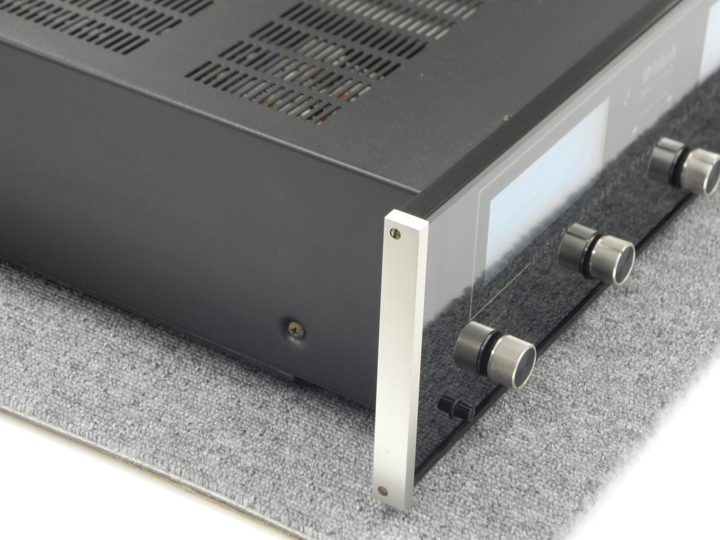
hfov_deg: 18.7
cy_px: 270
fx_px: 2184
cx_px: 360
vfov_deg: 14.1
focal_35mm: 105
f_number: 4.5
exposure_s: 1/25
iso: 400
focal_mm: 22.5
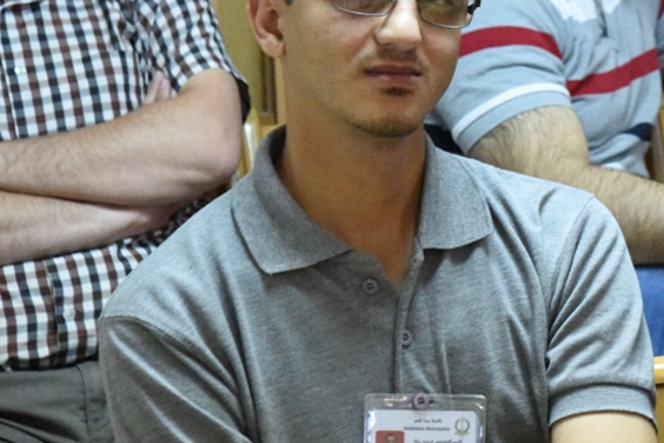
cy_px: 70
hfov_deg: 10.4
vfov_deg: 7.0
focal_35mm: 196
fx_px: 3616
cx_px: 668
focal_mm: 92
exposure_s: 1/200
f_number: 7.1
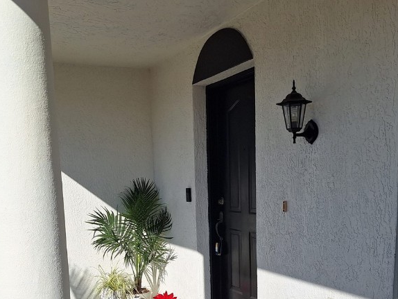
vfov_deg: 33.7
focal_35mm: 41
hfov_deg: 45.8
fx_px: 472
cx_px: 202
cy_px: 255
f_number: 1.8
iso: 40
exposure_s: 1/6061
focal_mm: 5.54
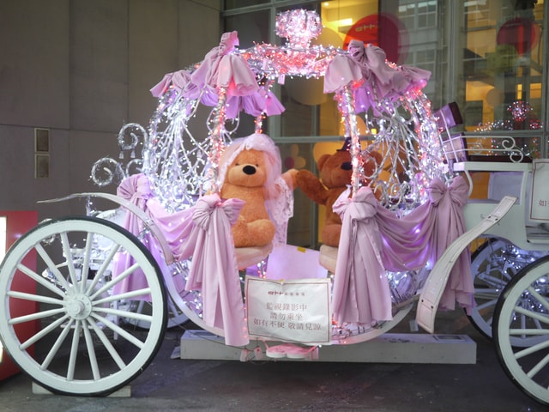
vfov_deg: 36.0
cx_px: 274
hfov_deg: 46.8
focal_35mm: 40
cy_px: 206
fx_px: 634
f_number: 1.7
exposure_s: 1/60
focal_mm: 20
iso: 320
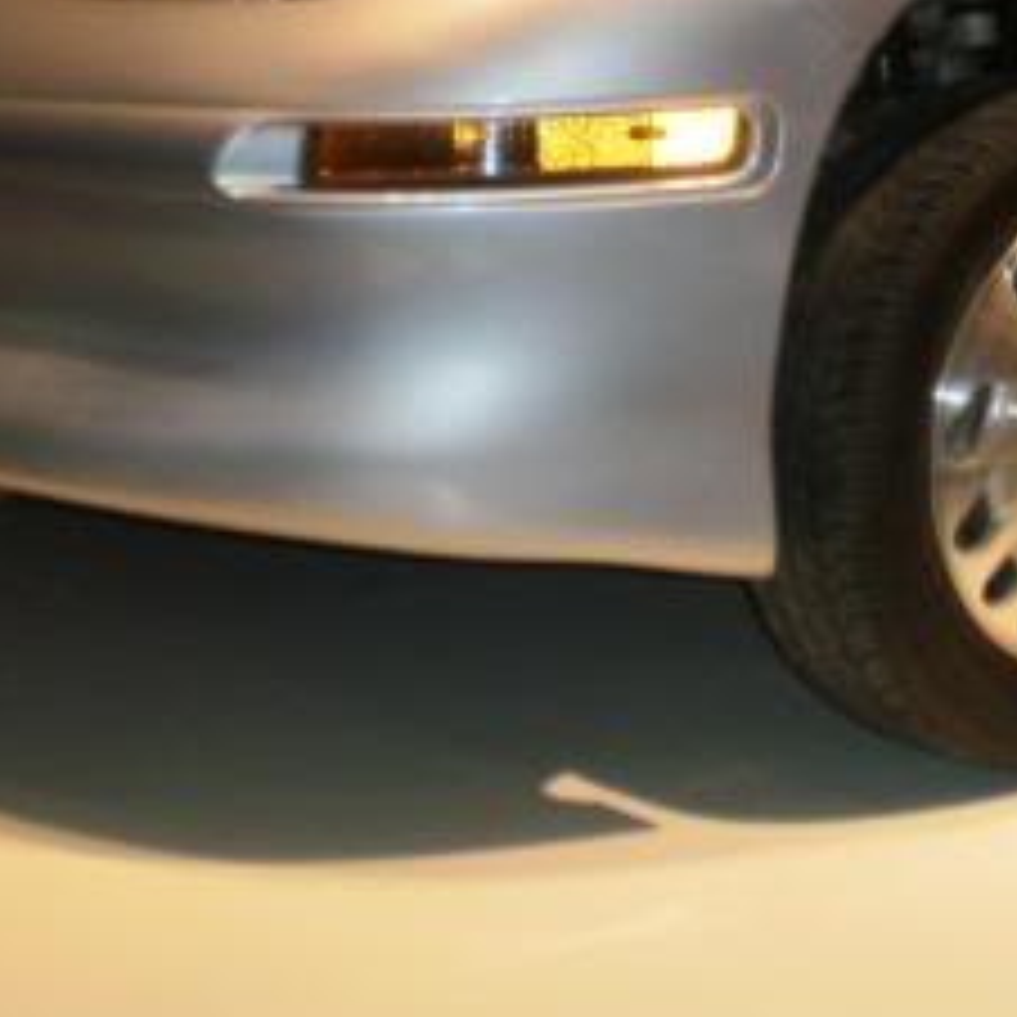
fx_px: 2992
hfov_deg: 18.8
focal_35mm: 90
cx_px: 990
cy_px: 68
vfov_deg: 18.9
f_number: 3.1
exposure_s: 1/30
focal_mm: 6.3
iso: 125
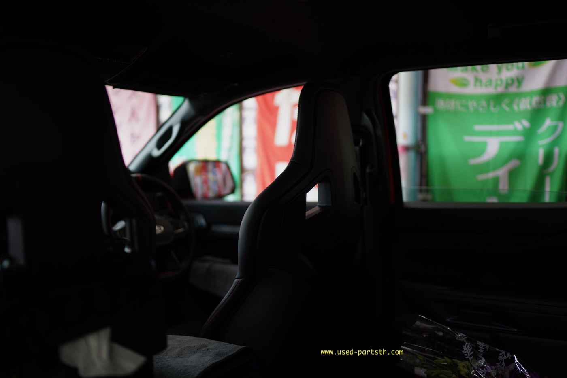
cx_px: 284
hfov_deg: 54.4
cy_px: 189
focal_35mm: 35
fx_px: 551
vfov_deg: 37.9
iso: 250
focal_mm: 35
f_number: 1.4
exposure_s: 1/40
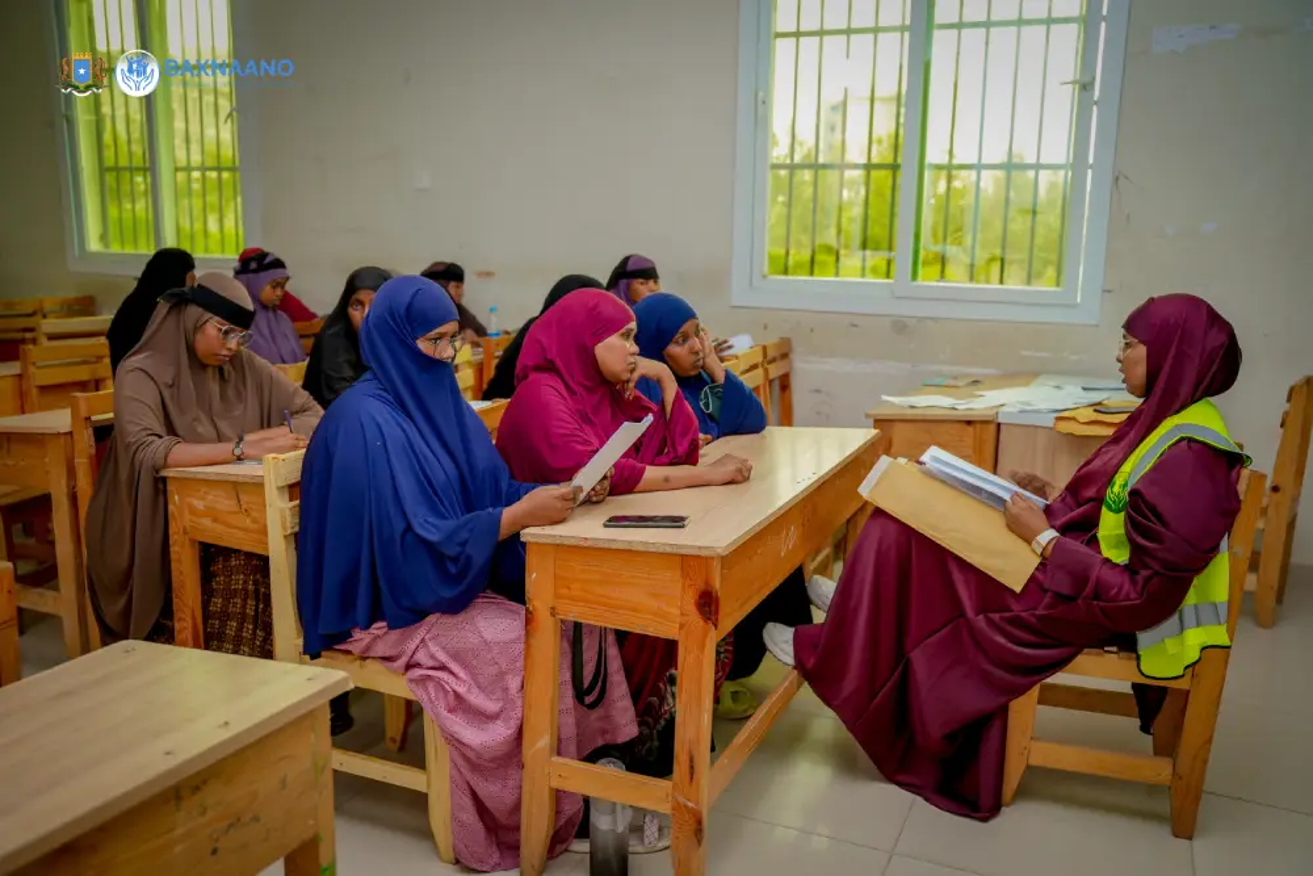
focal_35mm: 53
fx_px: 1930
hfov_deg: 37.6
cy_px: 438
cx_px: 656
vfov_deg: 25.6
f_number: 2.8
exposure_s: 1/125
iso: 500
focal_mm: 52.9
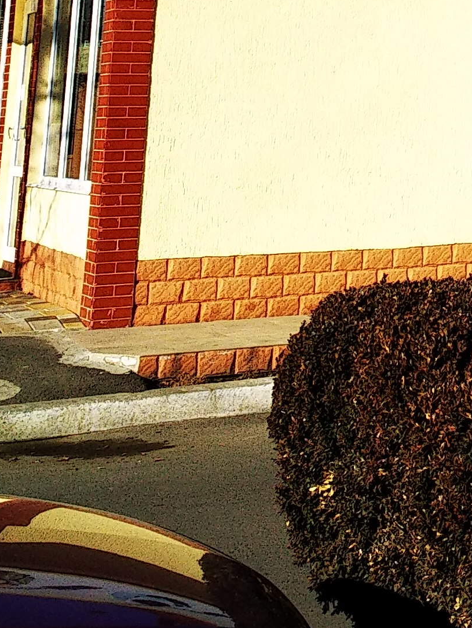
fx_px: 1472
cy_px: -295
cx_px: 833
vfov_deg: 20.8
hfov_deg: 15.7
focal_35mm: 81
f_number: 2.2
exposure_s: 1/1348
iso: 100
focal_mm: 3.81
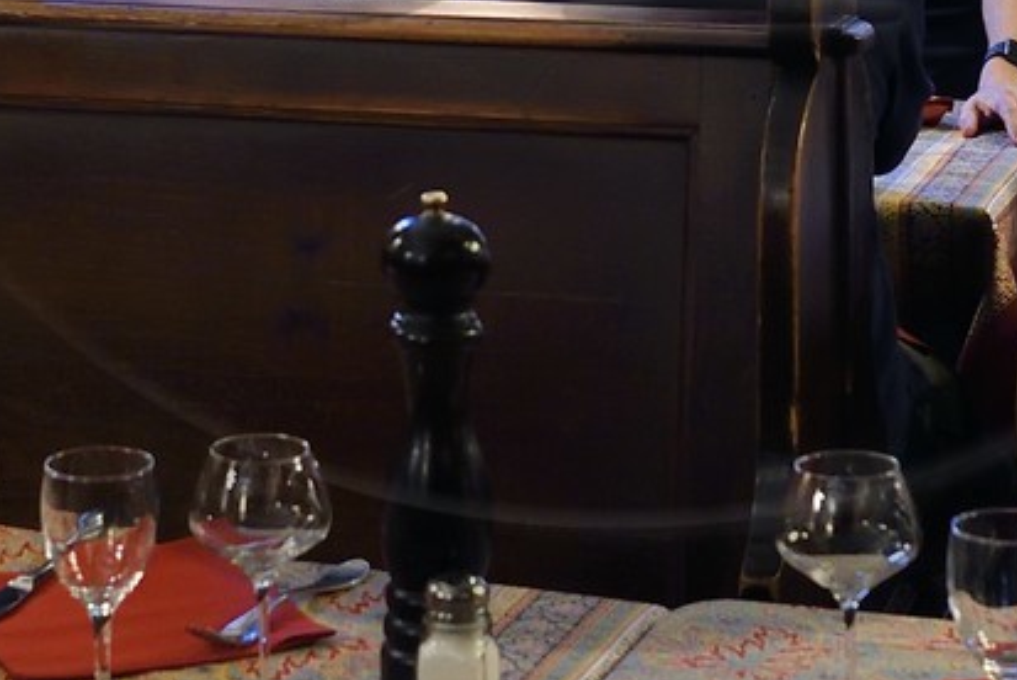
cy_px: -377
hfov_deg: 17.0
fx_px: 3392
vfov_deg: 11.0
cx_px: 618
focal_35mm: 120
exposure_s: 1/15
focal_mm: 31
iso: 1600
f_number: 5
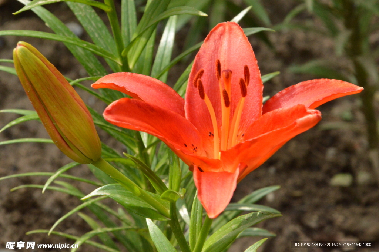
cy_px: 126
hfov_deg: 4.6
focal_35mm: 450
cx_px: 190
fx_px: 4734
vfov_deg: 3.1
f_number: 18
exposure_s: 1/250
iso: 1800
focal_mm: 300
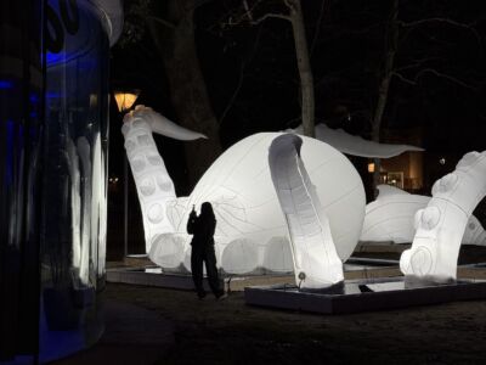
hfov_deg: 39.7
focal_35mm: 48
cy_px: 182
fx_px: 674
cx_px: 243
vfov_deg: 30.3
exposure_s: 1/100
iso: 80
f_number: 1.78
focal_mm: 6.76
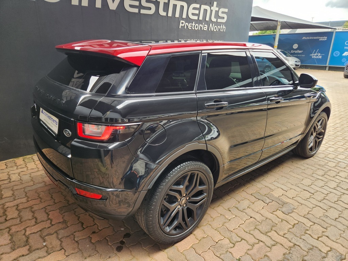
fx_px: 231
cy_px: 130
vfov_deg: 58.9
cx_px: 174
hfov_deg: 73.9
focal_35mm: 23
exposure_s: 1/180
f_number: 1.8
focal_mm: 5.4
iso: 40
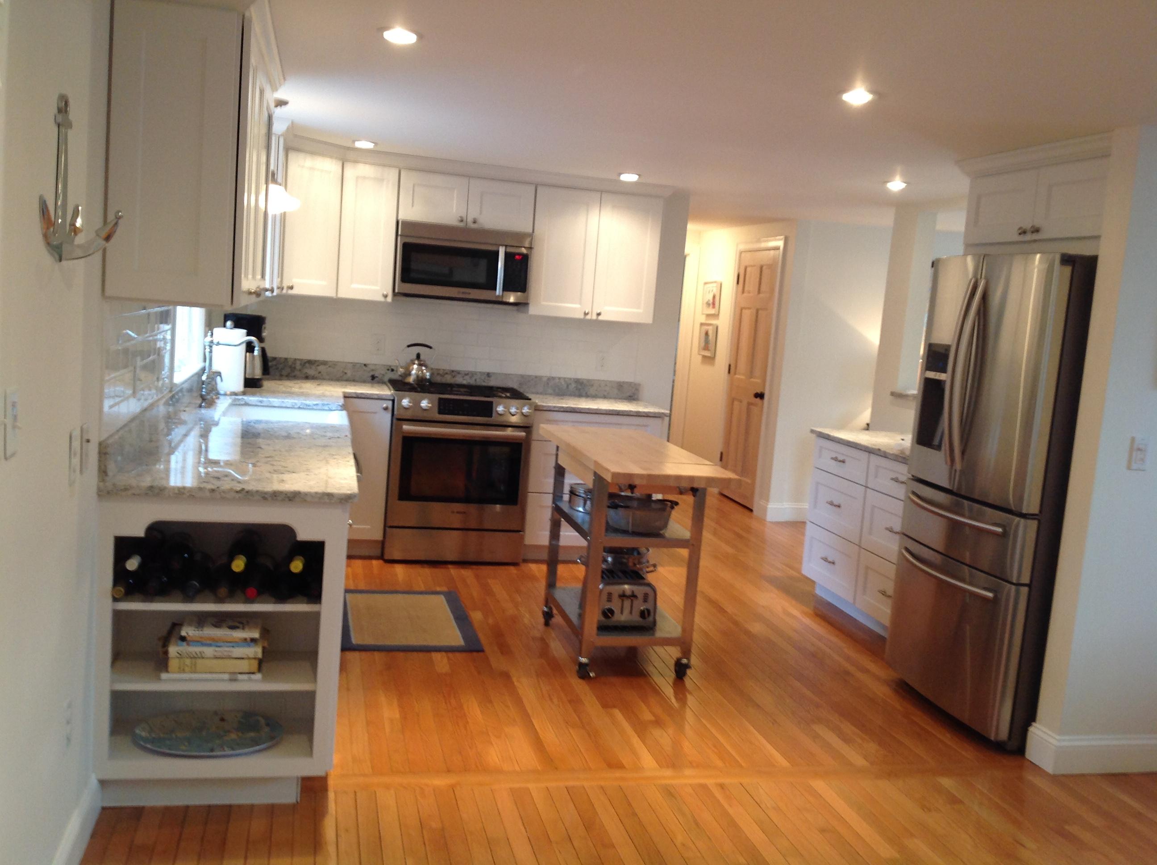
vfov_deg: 40.6
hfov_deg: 52.7
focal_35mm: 35
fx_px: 1168
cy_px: 432
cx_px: 578
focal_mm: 4.28
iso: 80
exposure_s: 1/15
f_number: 2.4
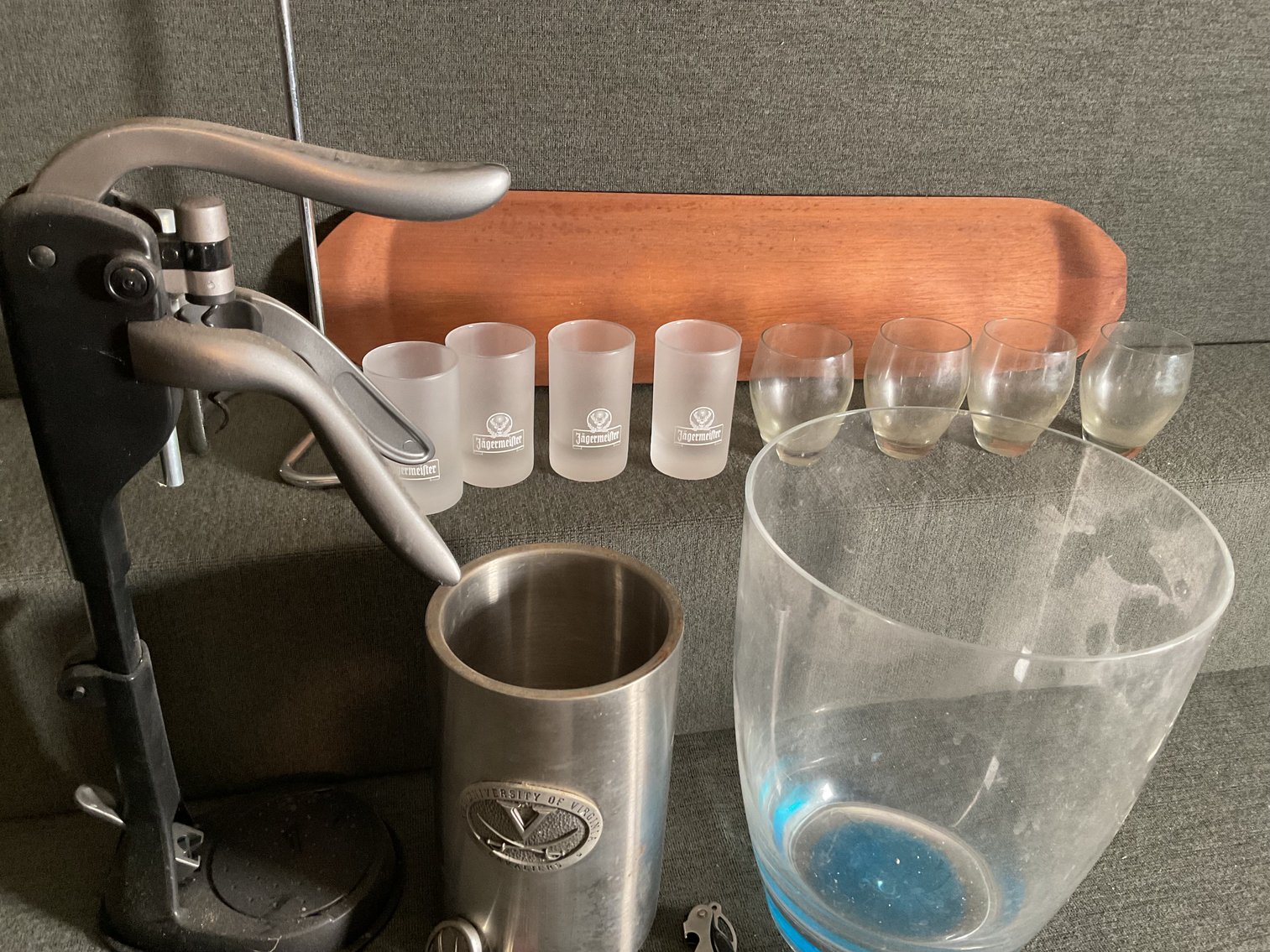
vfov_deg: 48.2
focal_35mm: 29
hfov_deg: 61.7
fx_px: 1064
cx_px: 635
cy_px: 476
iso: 200
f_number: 1.8
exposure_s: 1/60
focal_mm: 3
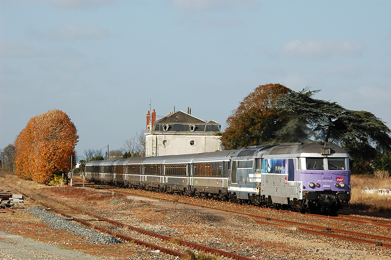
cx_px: 196
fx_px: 1889
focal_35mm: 174
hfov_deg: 11.8
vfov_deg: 7.9
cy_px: 130
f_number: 7.1
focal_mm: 116
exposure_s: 1/800
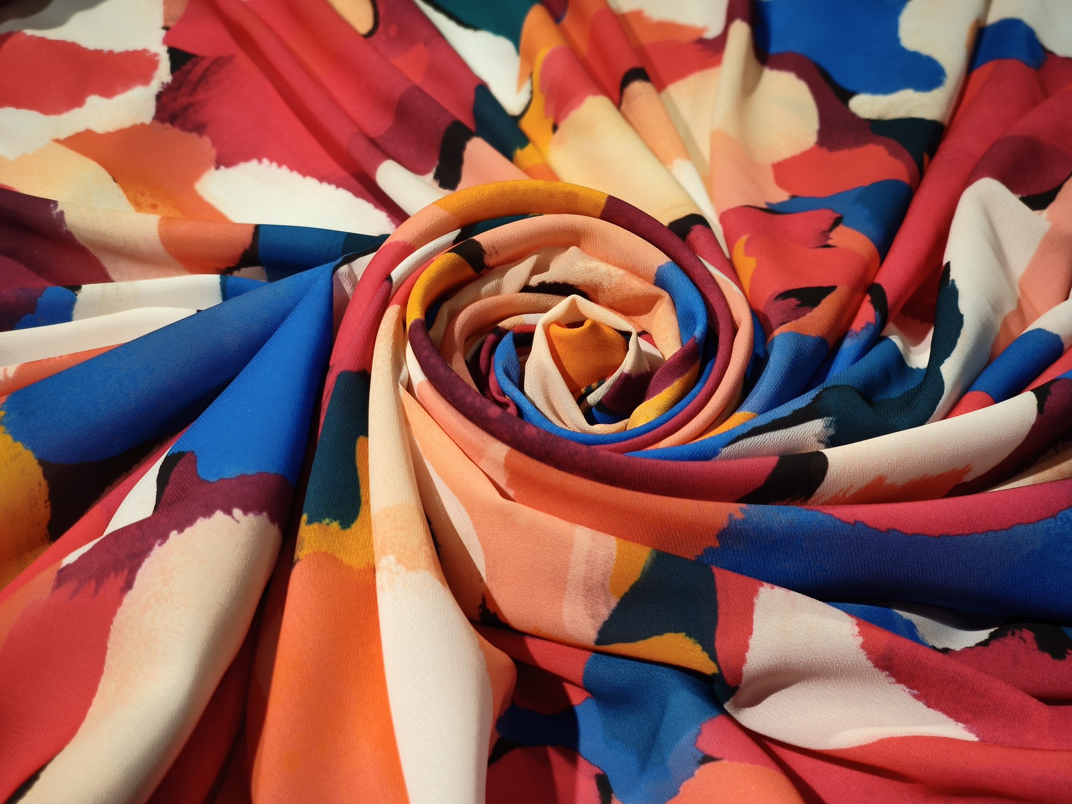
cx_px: 536
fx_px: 1858
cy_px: 402
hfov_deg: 32.2
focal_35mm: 60
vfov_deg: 24.4
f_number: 2
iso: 100
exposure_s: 1/60
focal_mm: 8.8
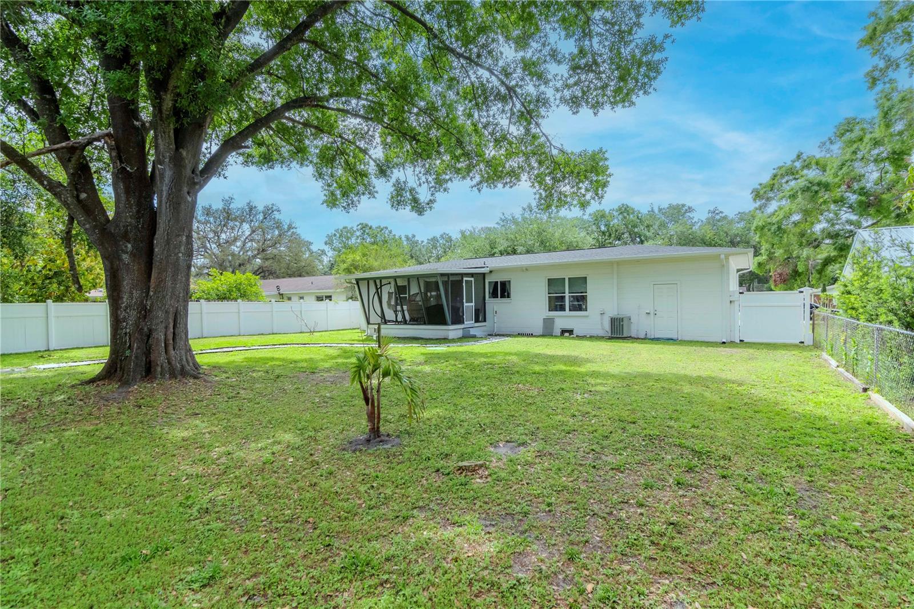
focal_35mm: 16
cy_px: 304
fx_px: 419
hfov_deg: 95.0
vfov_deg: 72.0
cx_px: 457
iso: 1000
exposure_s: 1/800
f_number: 8
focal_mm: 11
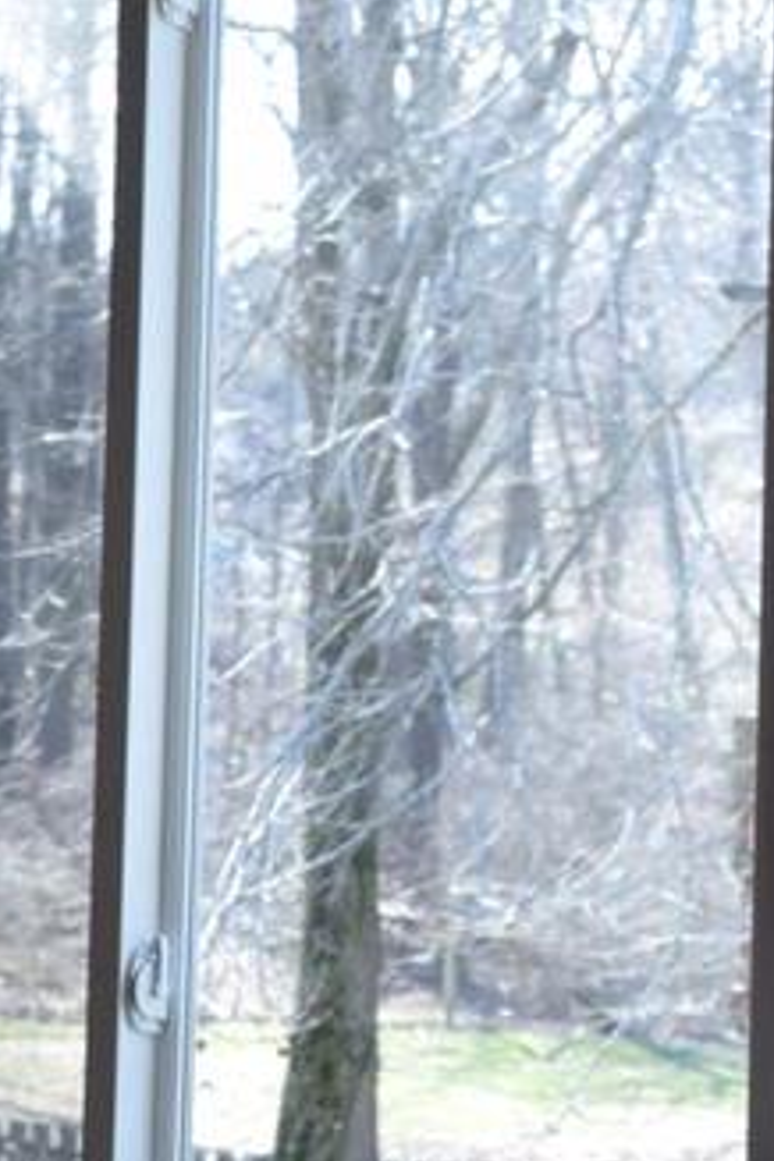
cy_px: 220
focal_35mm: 155
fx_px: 4998
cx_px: -774
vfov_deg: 13.2
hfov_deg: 8.4
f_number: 5.6
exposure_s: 1/125
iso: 400
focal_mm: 22
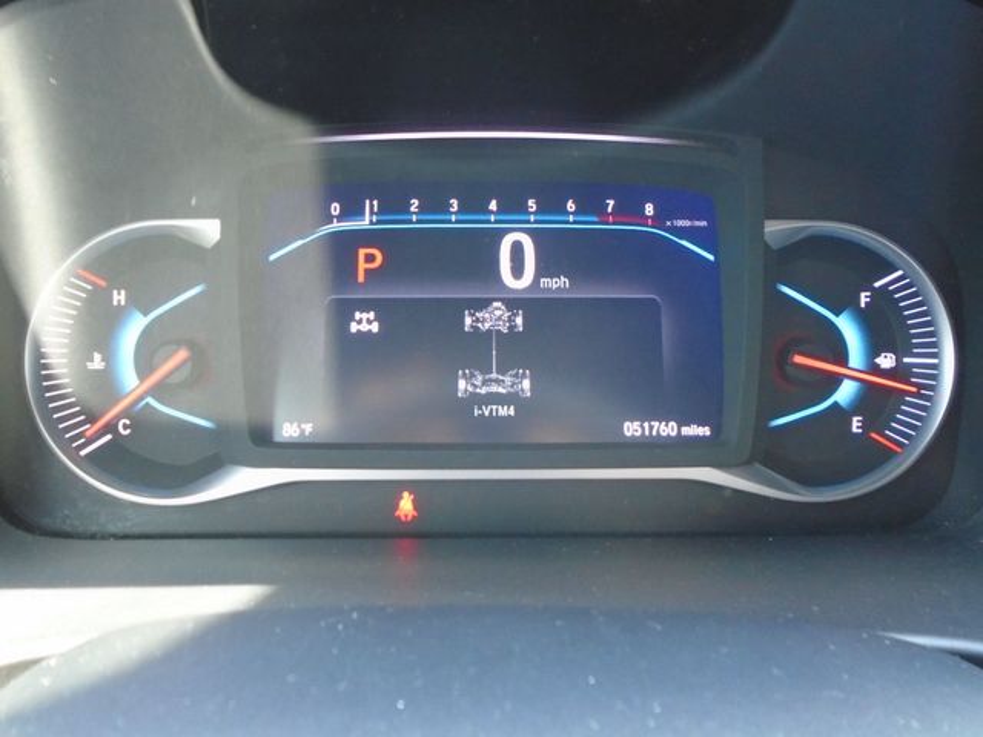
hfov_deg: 67.3
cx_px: 492
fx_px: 738
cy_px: 368
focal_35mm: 26
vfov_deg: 53.1
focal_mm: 4.6
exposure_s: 1/15
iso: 400
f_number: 3.2
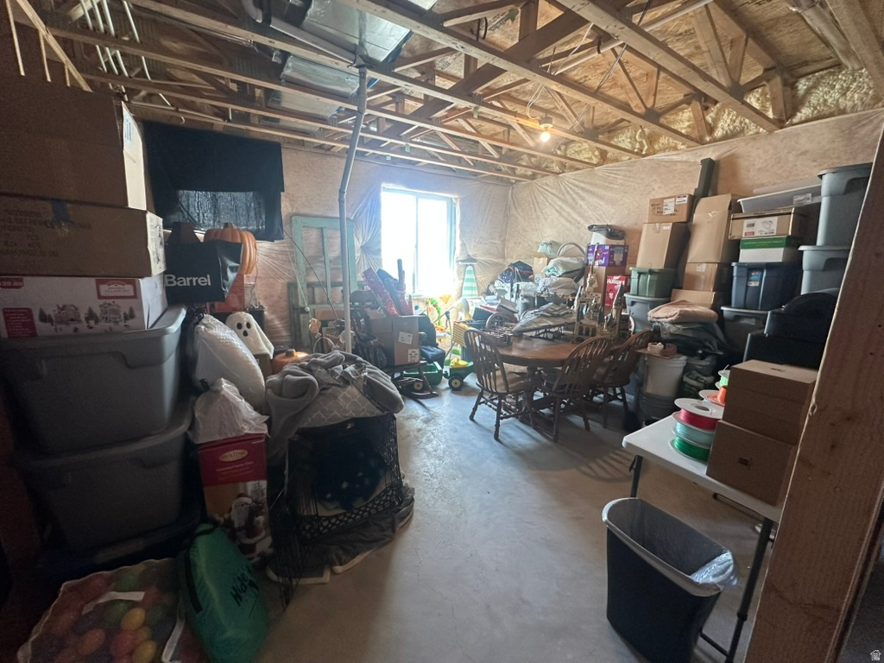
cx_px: 442
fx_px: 358
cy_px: 332
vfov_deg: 85.7
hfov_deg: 102.1
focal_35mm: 14
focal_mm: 2.22
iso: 200
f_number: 2.2
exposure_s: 1/60
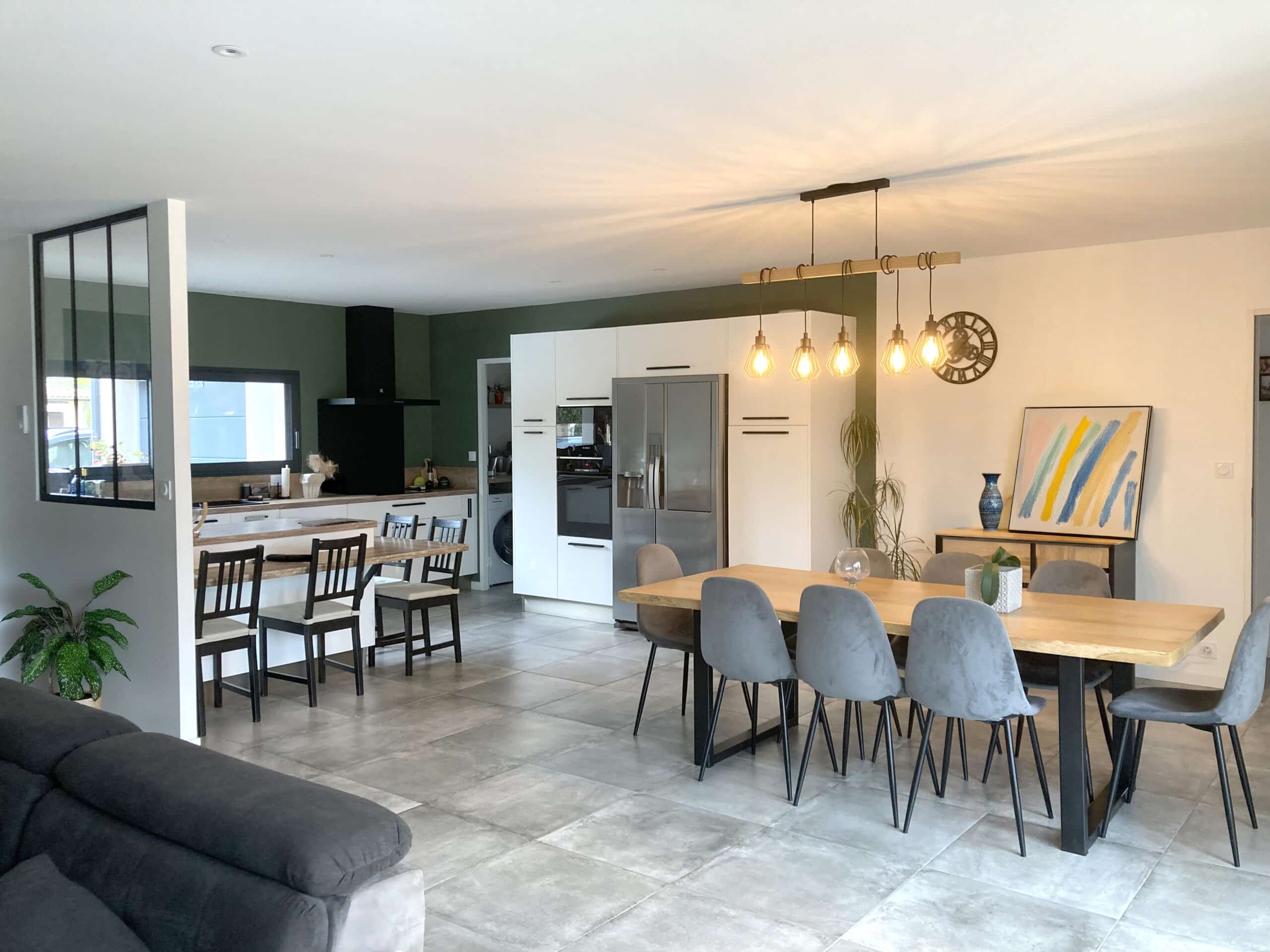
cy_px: 476
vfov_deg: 49.7
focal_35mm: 28
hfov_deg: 63.4
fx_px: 1027
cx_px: 635
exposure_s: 1/50
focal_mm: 3.99
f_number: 1.8
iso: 125
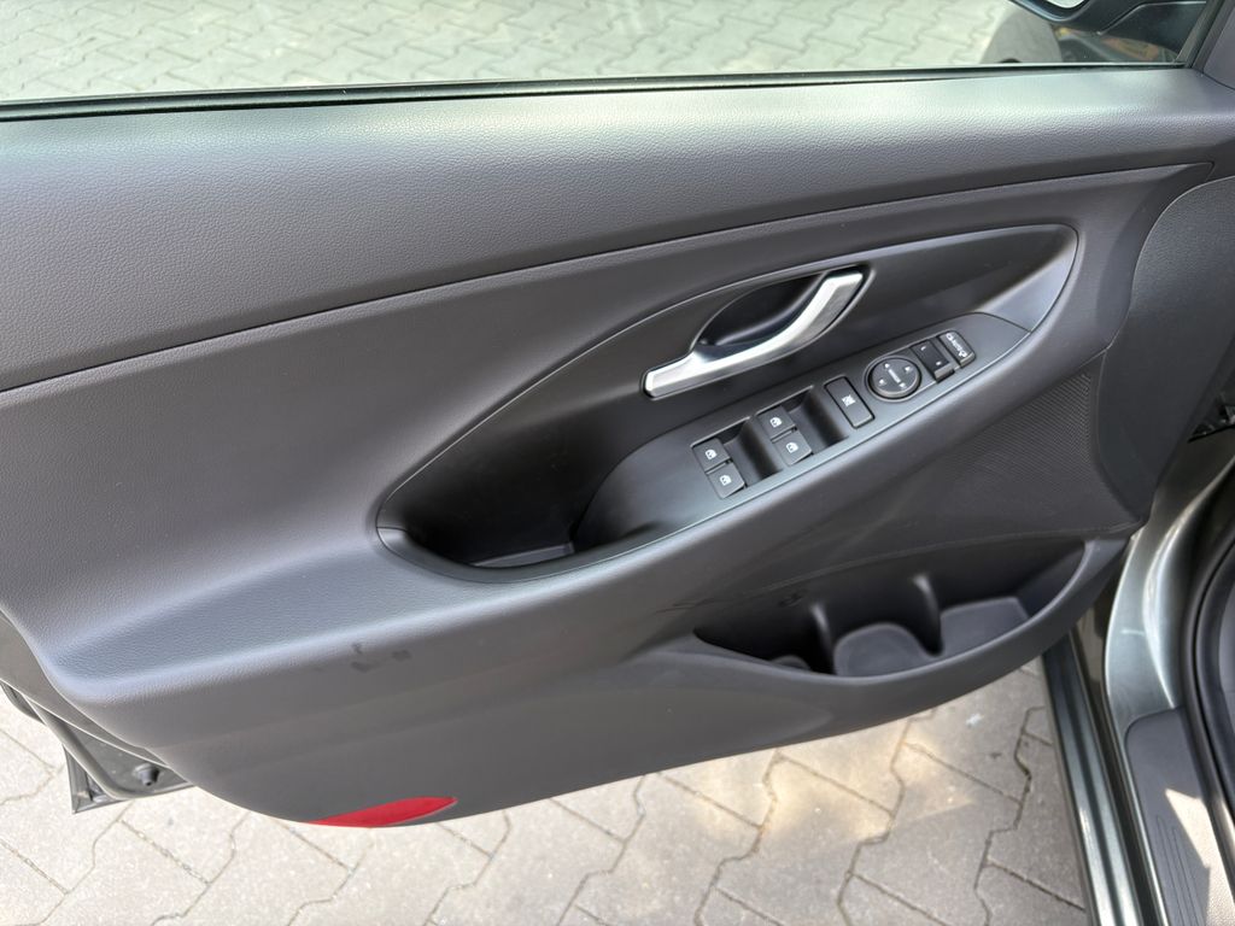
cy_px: 463
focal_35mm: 26
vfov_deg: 53.1
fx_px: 928
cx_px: 618
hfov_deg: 67.3
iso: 40
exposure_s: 1/228
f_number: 1.6
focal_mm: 5.96
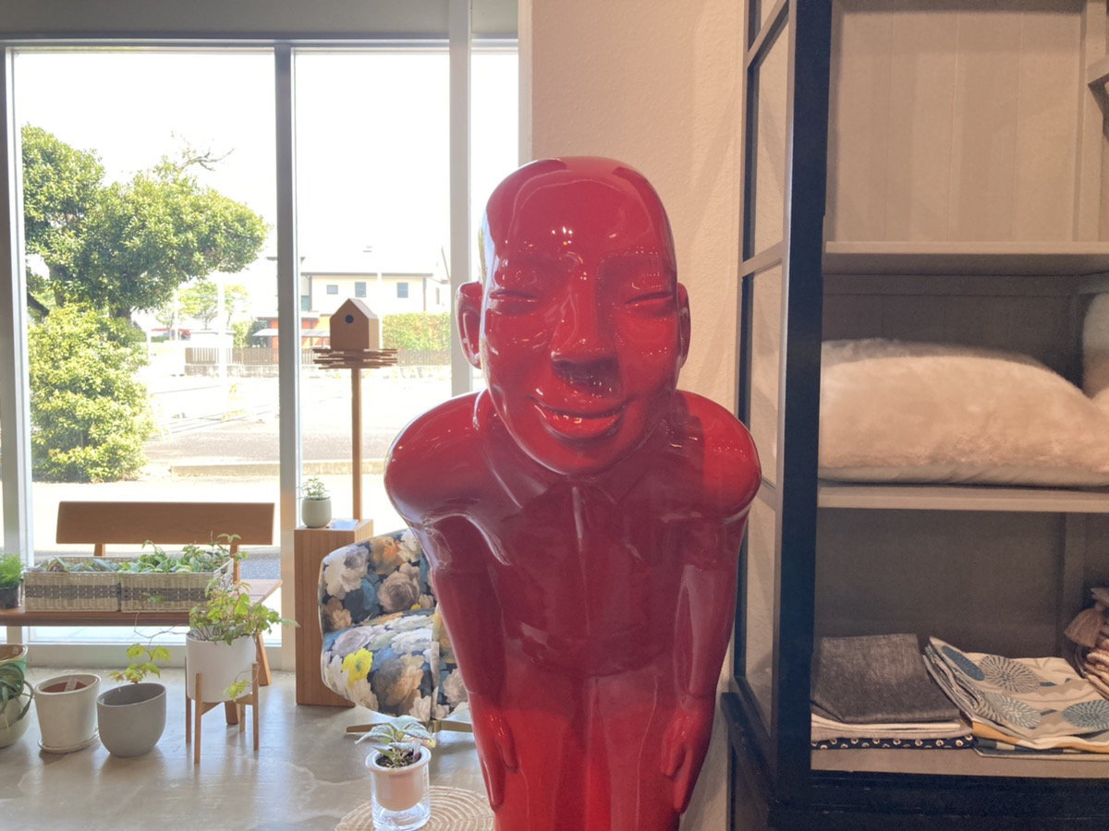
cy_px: 416
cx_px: 554
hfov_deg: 63.4
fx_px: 897
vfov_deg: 49.7
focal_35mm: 28
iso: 20
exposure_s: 1/114
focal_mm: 3.99
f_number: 1.8
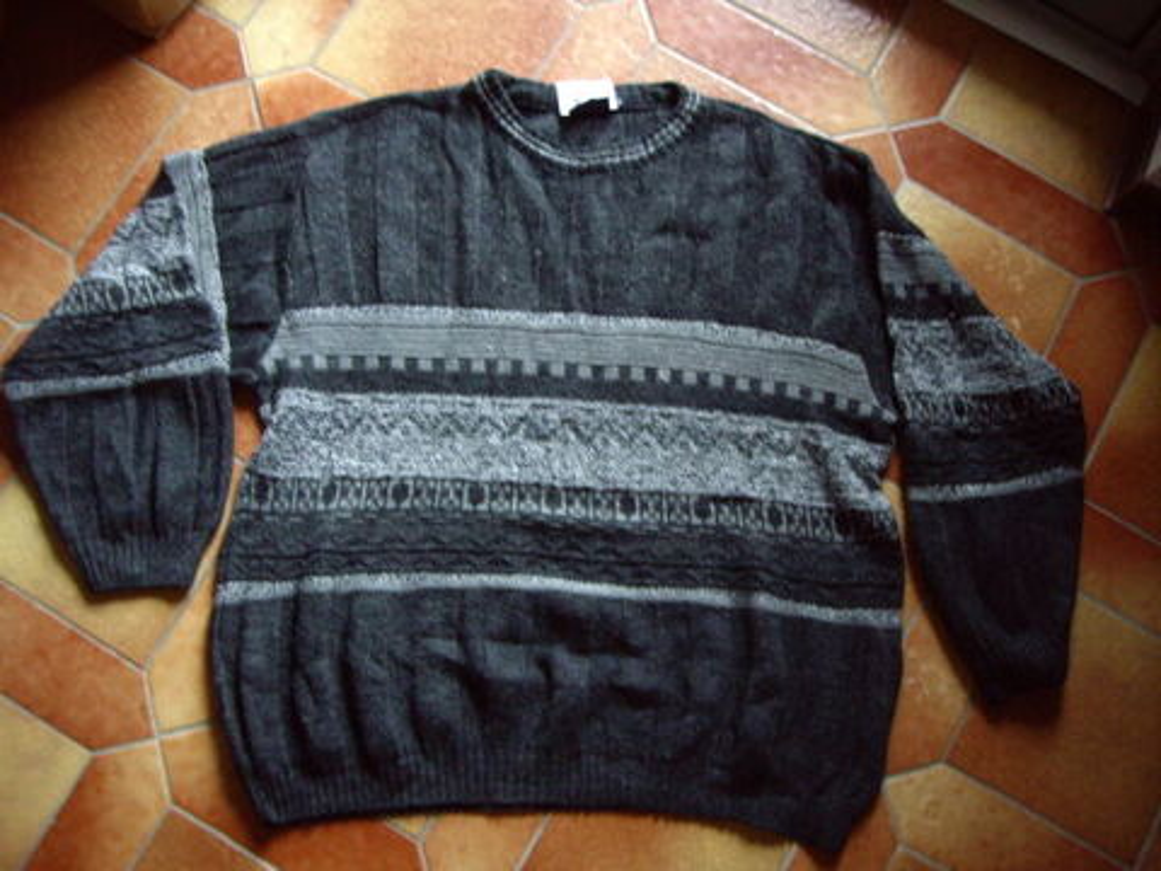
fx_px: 1274
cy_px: 436
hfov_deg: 49.0
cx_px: 580
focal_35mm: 38
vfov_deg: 37.7
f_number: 2.7
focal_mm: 6.2
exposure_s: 1/8
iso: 200
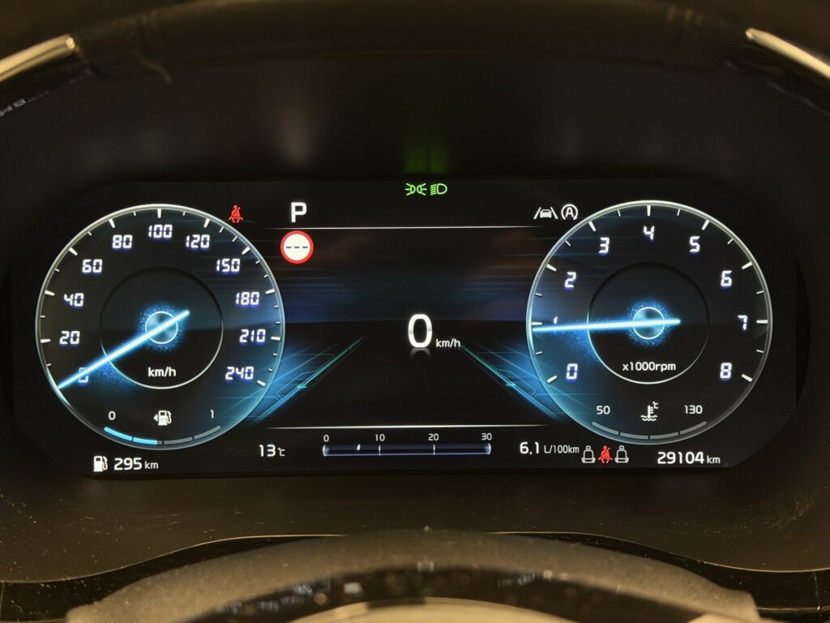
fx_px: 1151
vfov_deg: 30.3
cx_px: 415
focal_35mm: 48
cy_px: 312
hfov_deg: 39.7
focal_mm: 6.76
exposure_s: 1/40
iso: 400
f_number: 1.78
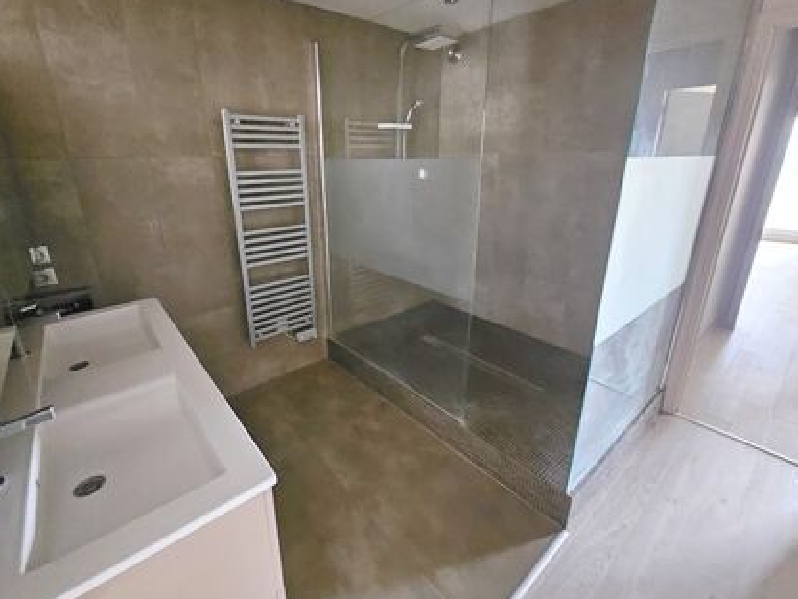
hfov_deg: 98.1
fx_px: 346
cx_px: 378
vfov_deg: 81.6
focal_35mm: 15
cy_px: 276
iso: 2000
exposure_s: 1/25
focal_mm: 2.2
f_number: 2.2
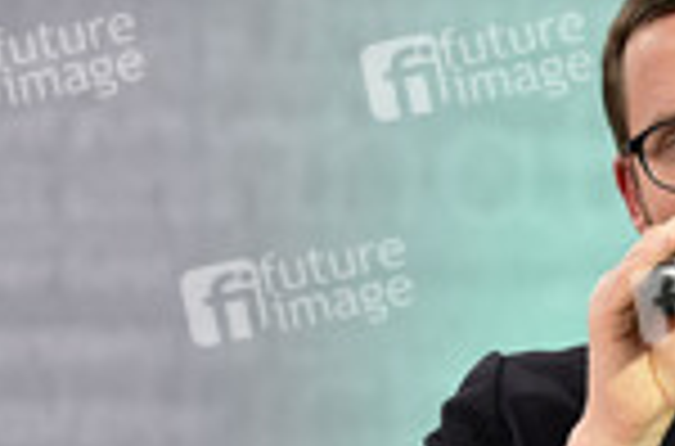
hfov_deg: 3.5
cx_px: 808
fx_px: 10990
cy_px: 405
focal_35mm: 588
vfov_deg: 2.3
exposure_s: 1/320
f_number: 4
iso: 640
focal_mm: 195
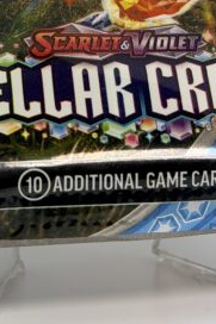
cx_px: 103
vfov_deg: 13.6
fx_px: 1325
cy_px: -57
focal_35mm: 147
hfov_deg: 9.3
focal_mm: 6.76
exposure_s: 1/828
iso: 64
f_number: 1.78
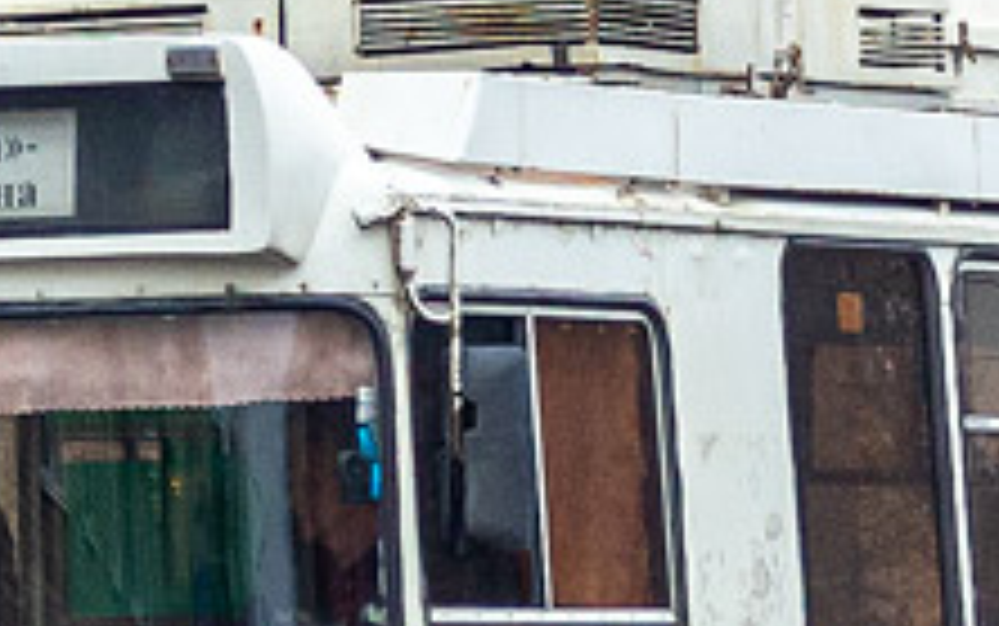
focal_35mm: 462
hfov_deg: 4.5
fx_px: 12585
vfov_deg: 2.8
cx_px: 252
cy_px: -225
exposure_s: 1/50
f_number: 4
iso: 125
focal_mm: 25.02
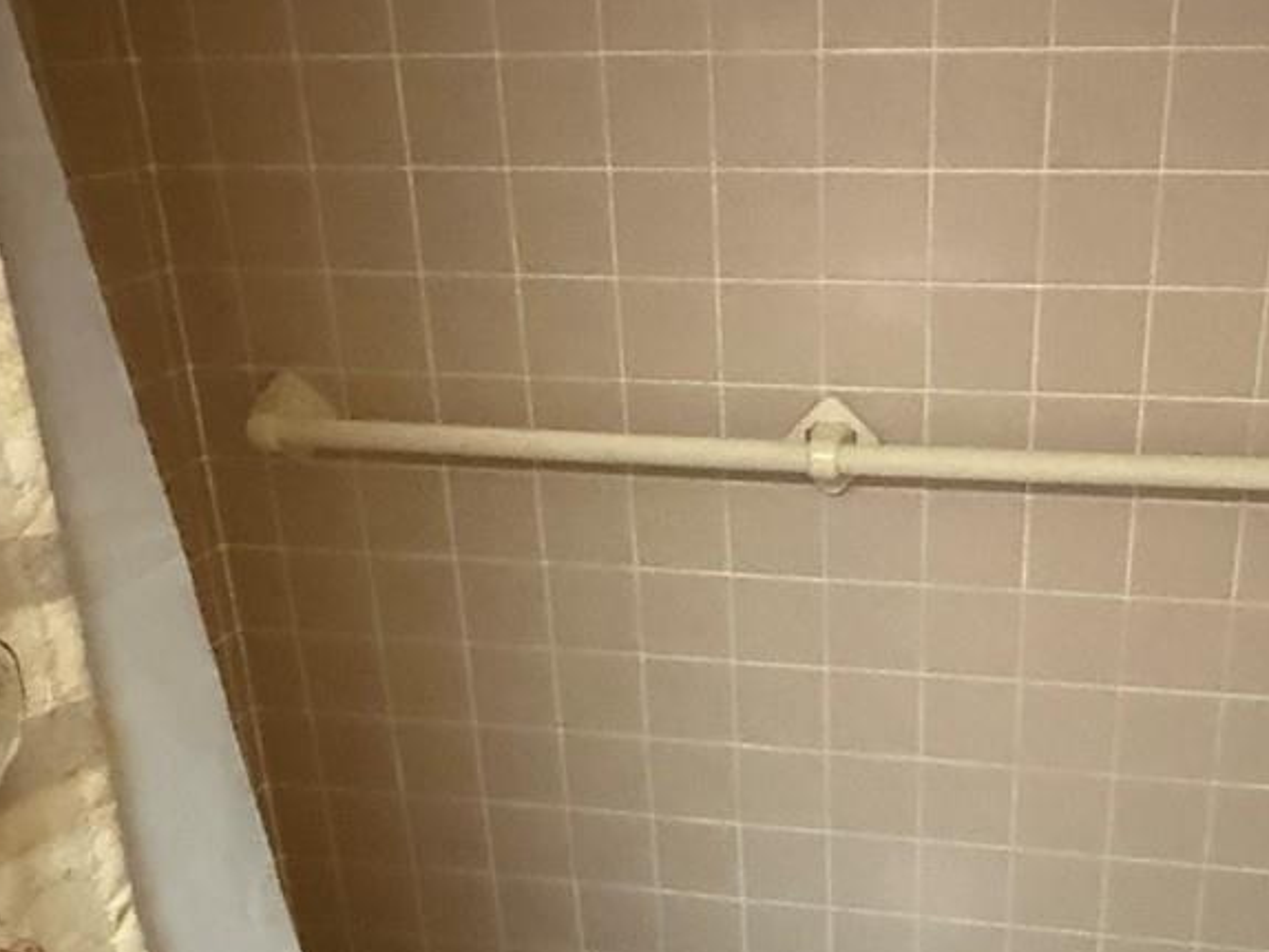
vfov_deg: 36.6
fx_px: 1430
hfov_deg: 47.3
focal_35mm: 39
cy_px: 596
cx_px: 814
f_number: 2.2
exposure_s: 1/40
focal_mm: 2.22
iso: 1600
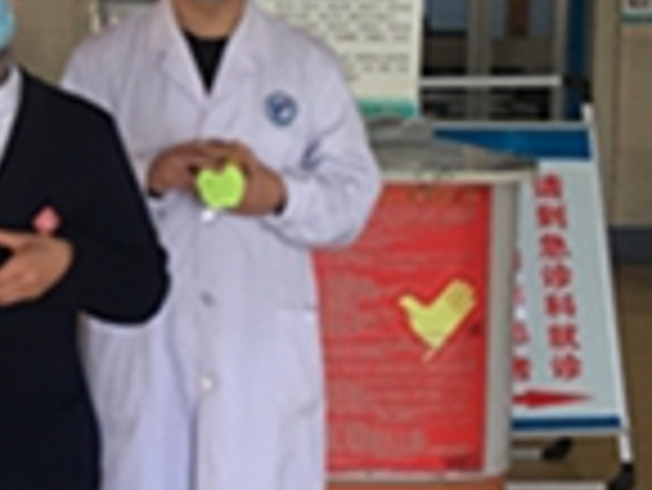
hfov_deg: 18.2
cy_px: 70
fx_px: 1885
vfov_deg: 14.7
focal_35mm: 100
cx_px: -216
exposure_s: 1/17
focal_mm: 4.15
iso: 32
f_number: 2.2
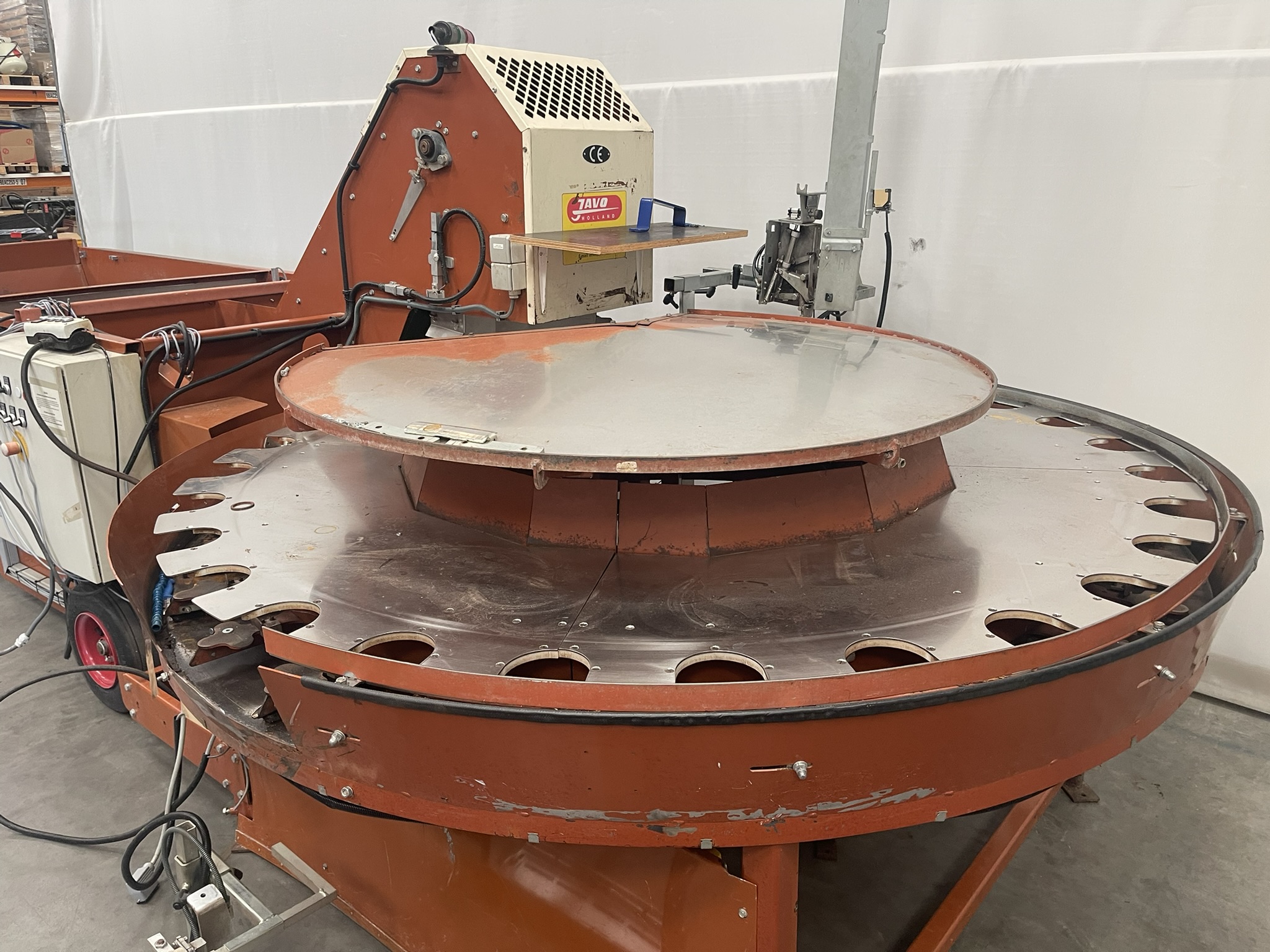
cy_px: 476
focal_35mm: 25
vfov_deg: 54.9
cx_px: 635
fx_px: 917
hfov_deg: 69.4
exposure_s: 1/95
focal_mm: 5.1
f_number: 1.6
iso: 125
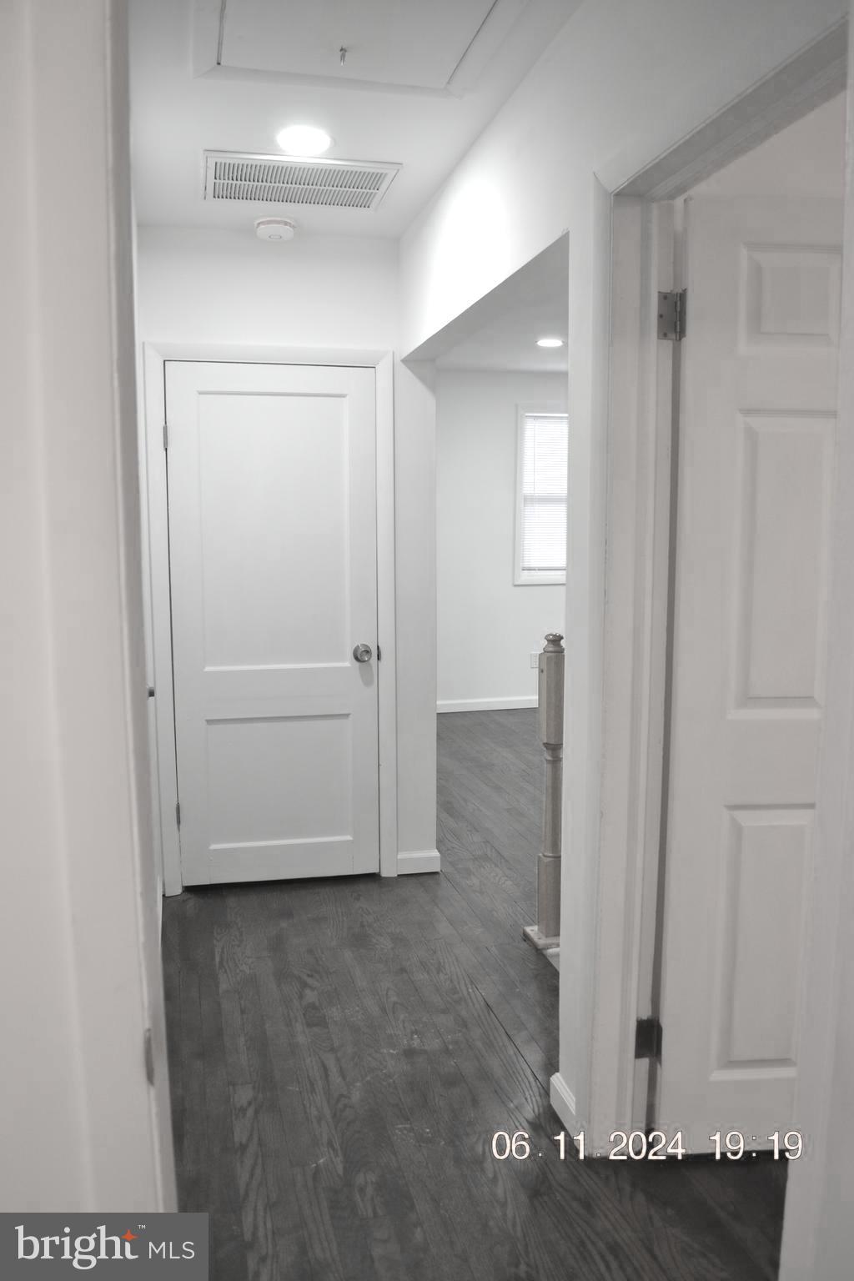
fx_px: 961
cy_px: 640
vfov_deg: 67.4
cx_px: 427
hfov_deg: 47.9
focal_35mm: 27
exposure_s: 1/30
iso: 400
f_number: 3.5
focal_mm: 18
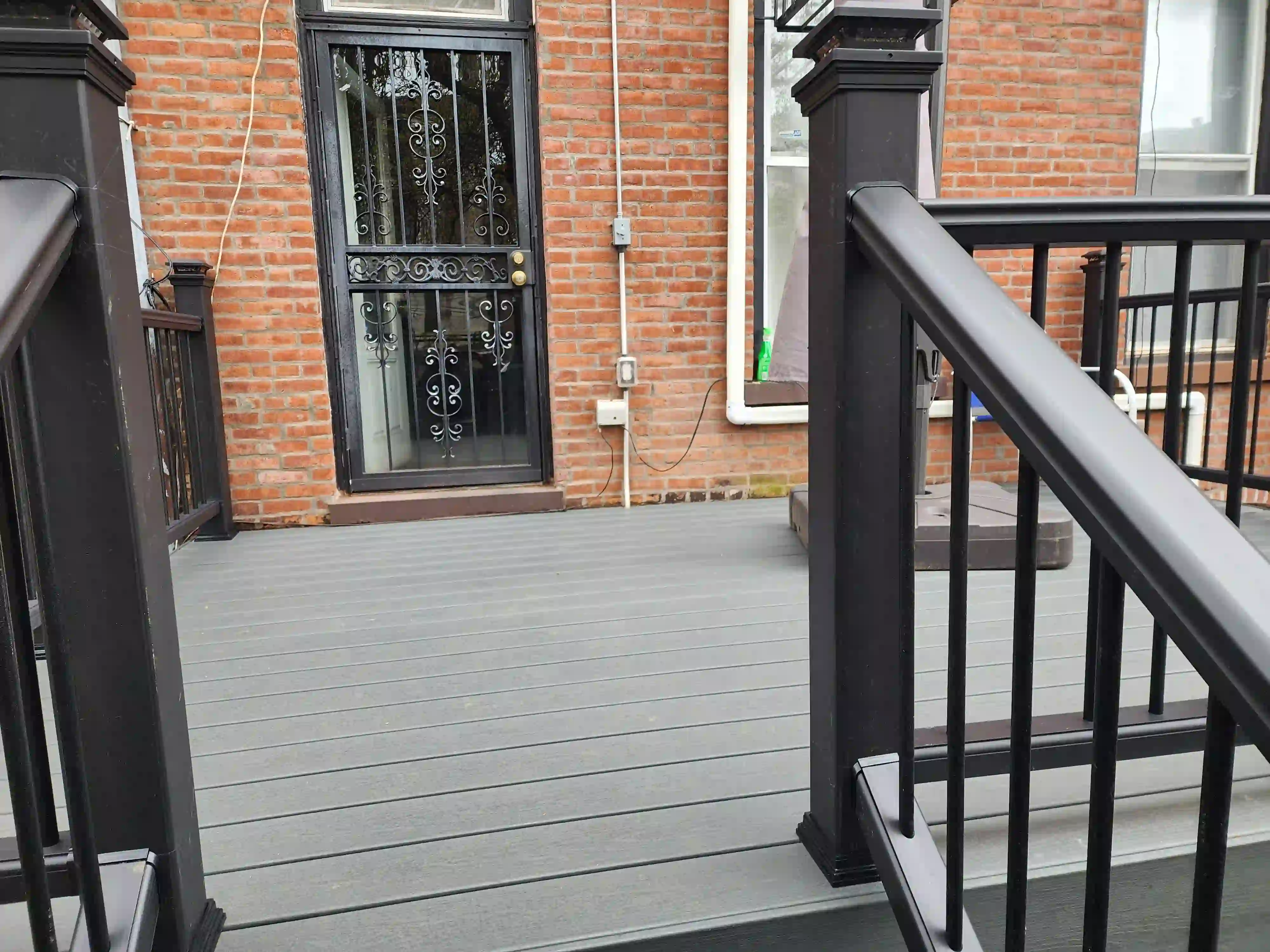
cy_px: 476
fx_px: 844
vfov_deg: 58.9
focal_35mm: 23
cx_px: 635
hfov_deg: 73.9
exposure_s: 1/180
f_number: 1.8
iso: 32
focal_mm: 6.4
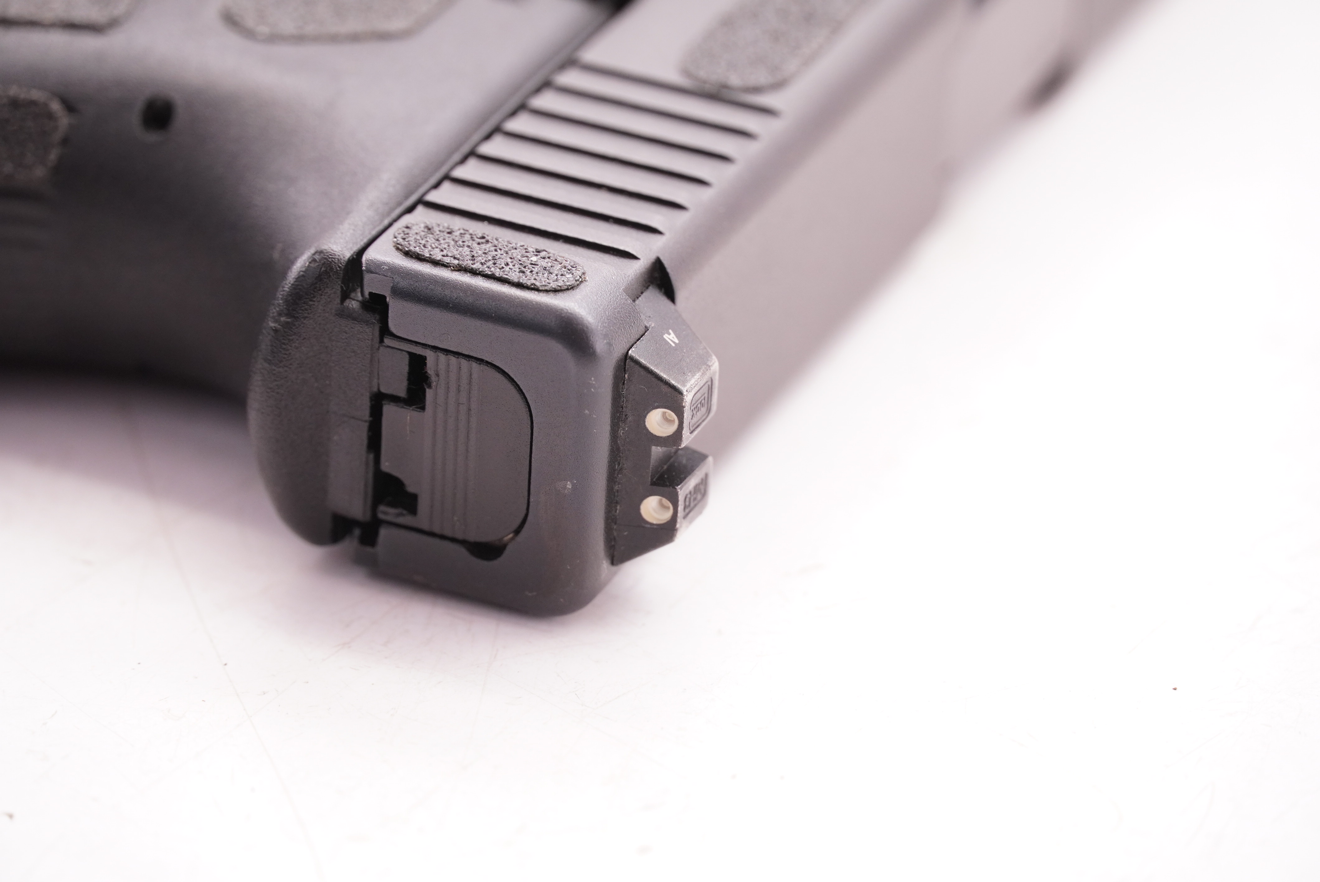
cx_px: 660
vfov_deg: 7.7
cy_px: 441
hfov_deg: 11.5
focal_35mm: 178
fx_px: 6548
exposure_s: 1/125
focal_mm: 119
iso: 1000
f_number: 5.6
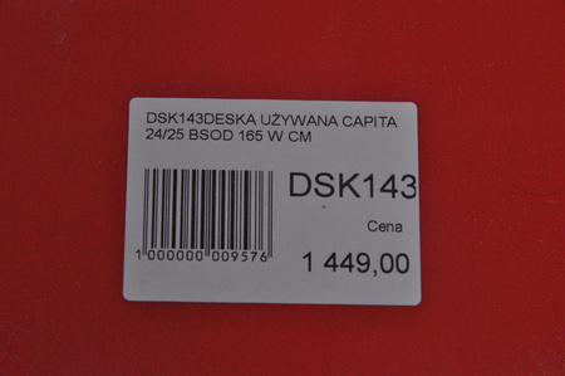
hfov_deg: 13.1
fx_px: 2469
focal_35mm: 158
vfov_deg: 8.7
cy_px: 188
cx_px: 282
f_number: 11
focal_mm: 105
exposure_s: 1/125
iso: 3200
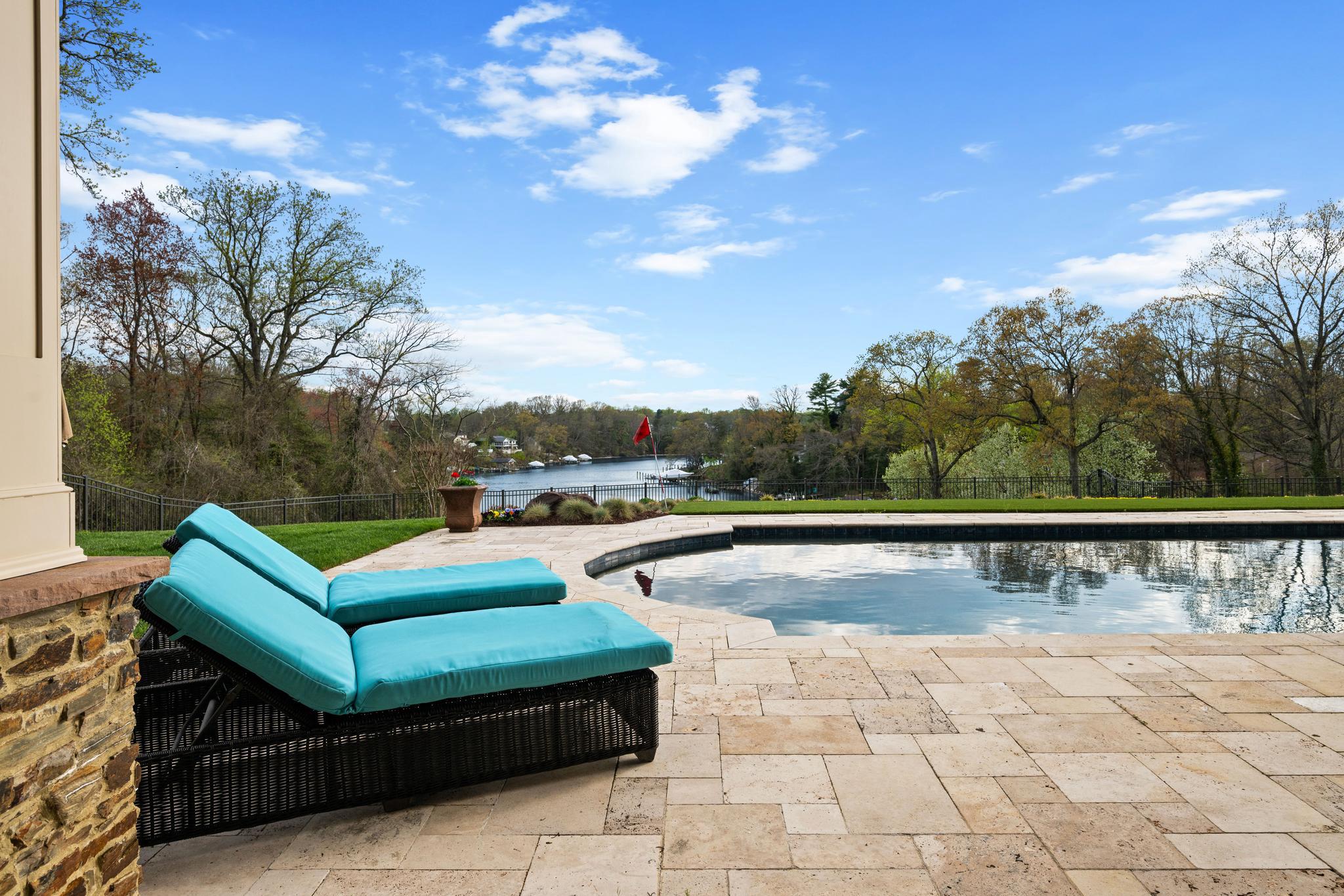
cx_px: 672
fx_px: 803
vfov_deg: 58.3
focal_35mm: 22
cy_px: 448
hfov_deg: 79.9
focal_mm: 21.5
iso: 200
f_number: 8
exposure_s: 1/125
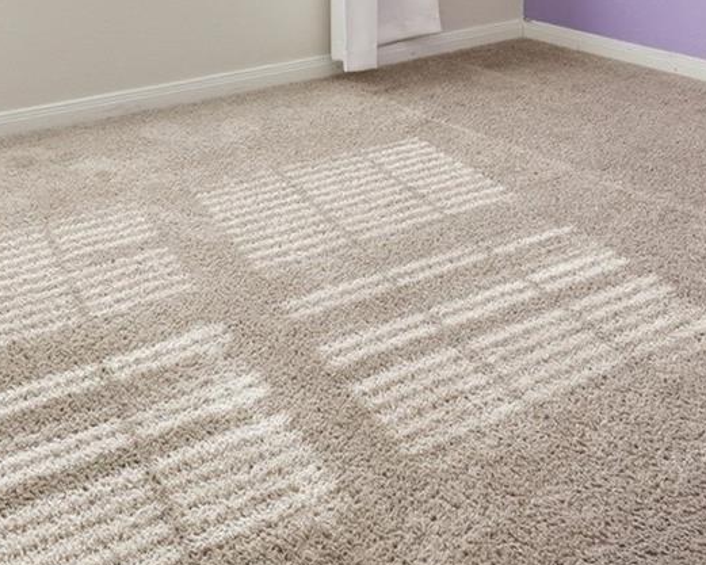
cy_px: -228
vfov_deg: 22.3
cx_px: 484
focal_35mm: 59
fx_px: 1233
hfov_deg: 31.6
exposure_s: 1/200
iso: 200
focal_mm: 16
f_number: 8
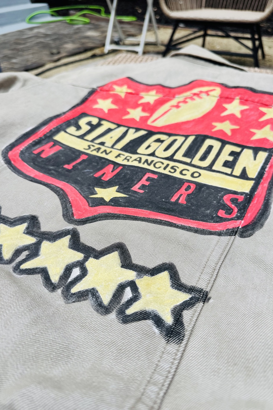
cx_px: 143
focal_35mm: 25
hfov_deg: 51.3
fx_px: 284
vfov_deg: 71.5
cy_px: 205
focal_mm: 6.76
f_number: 1.78
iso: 80
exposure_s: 1/1366
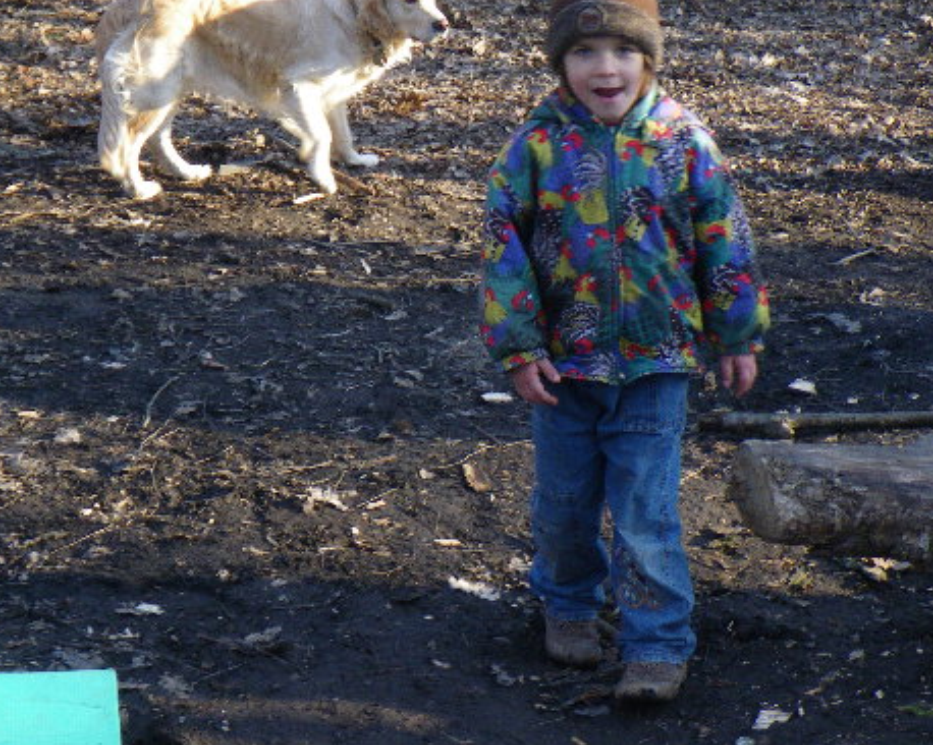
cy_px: 153
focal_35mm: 87
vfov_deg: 17.5
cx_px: 493
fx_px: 2401
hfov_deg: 22.0
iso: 160
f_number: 4.4
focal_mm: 9.1
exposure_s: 1/60
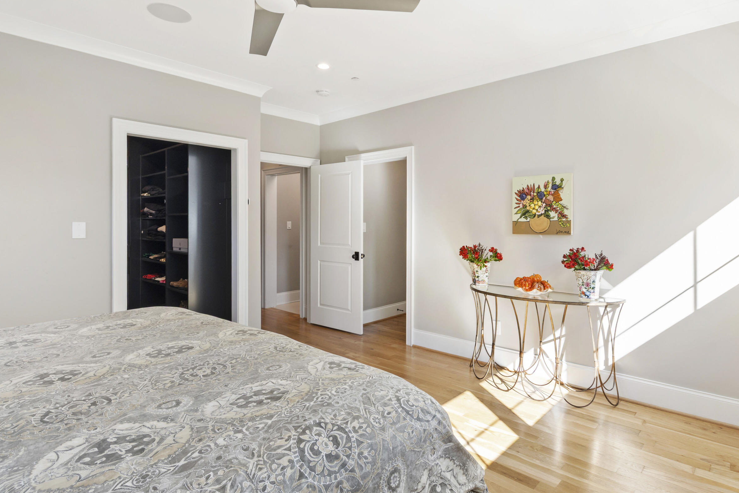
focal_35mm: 19
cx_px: 424
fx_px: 390
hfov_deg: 86.3
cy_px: 219
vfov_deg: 64.4
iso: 100
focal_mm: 10
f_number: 8
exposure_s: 1/8
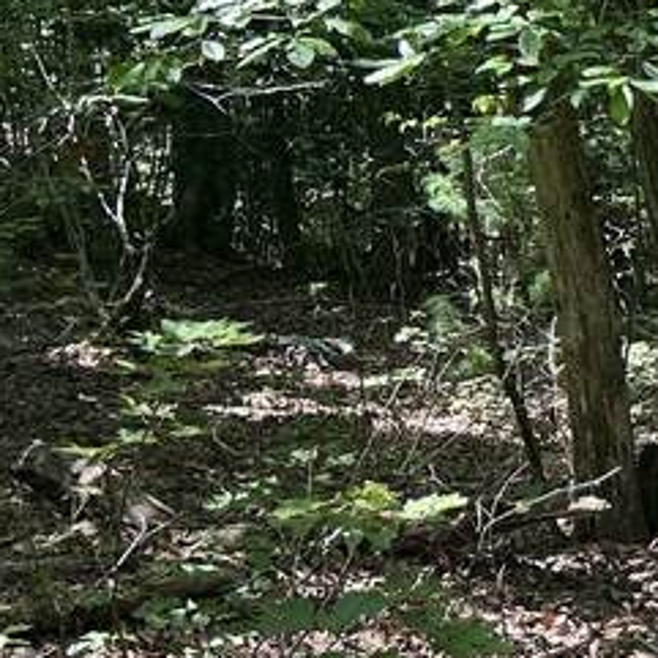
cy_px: 205
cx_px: 1736
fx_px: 2624
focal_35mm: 122
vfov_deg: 14.3
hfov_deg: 11.2
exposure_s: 1/201
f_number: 1.5
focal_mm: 5.7
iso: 50
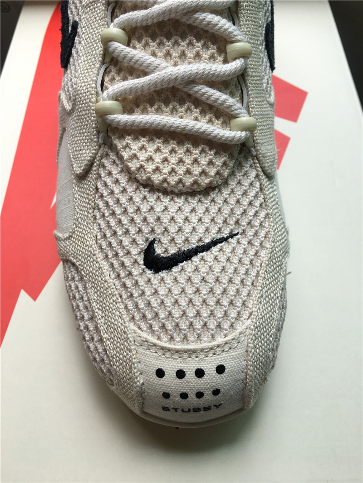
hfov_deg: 48.2
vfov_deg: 61.6
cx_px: 182
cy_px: 242
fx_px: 405
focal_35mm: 29
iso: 25
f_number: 2.2
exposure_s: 1/472
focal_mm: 4.15
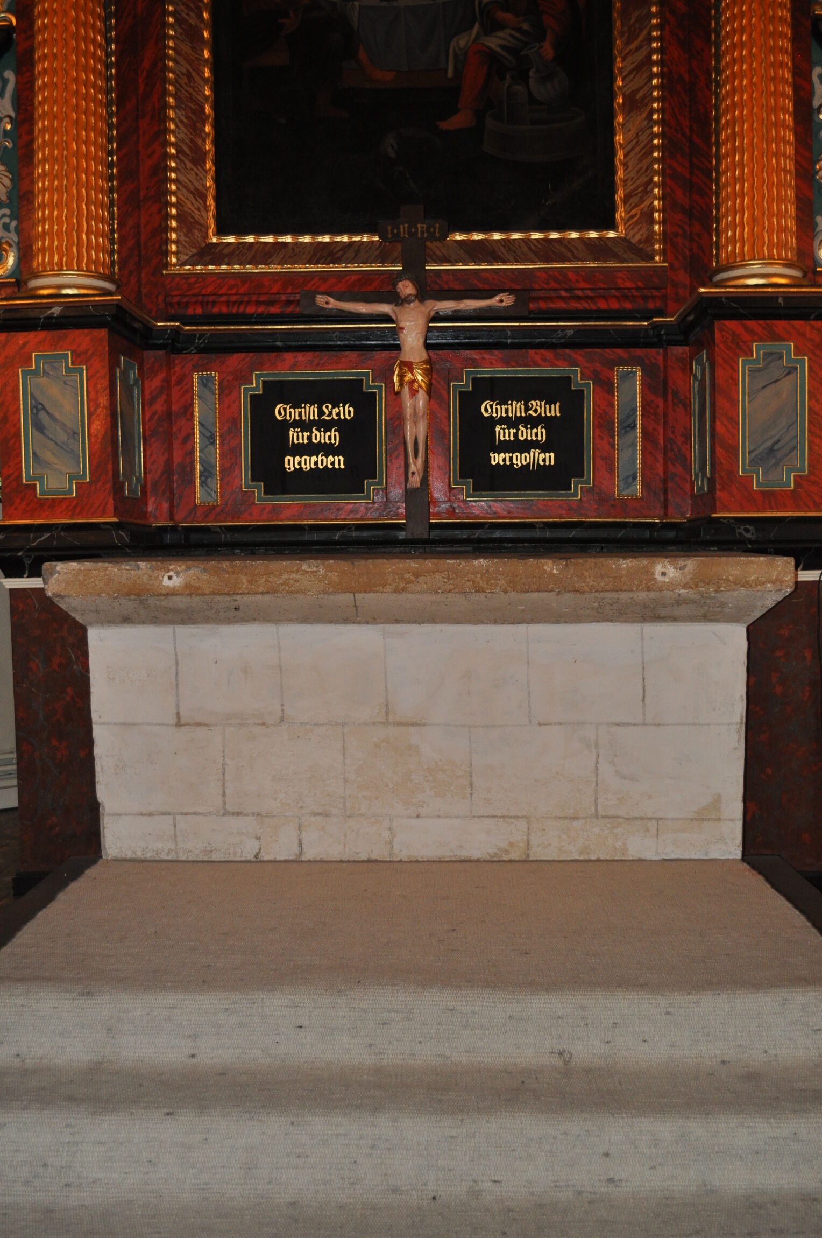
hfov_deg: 36.8
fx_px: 1236
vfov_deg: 53.2
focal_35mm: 36
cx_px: 411
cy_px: 619
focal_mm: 24
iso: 800
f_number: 4
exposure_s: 1/60
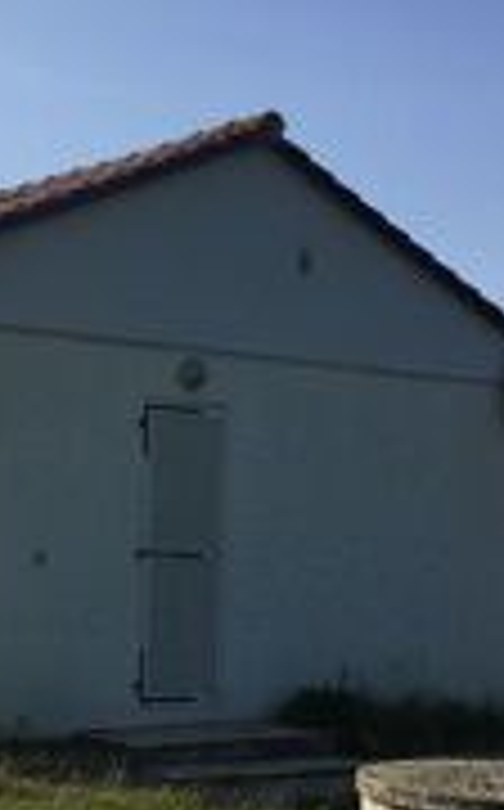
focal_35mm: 73
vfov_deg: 28.0
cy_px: 560
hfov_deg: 17.2
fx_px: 1609
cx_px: -54
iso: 32
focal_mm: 4.15
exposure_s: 1/2475
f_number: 2.2
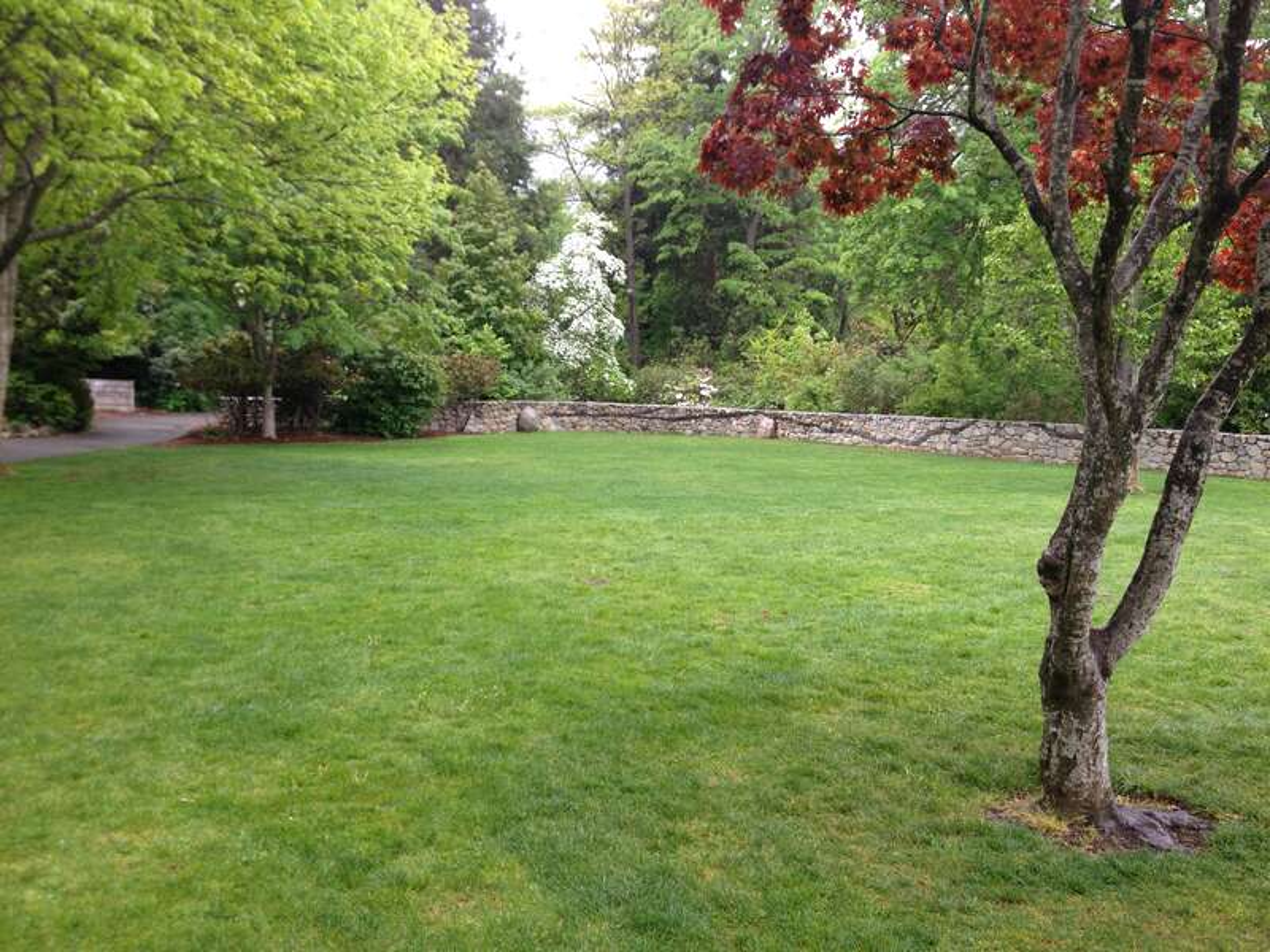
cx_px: 635
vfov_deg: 40.7
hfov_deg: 52.6
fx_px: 1284
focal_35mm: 35
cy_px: 476
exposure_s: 1/60
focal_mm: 4.28
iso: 50
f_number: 2.4
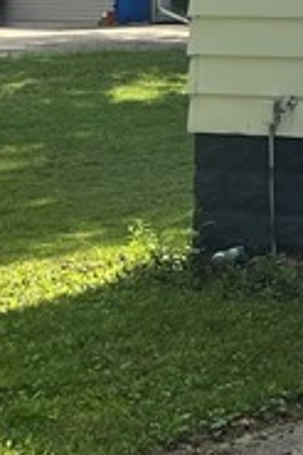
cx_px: 613
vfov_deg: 12.9
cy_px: -243
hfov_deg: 8.6
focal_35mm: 150
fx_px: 1897
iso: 50
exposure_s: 1/2353
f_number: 1.5
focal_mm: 5.7
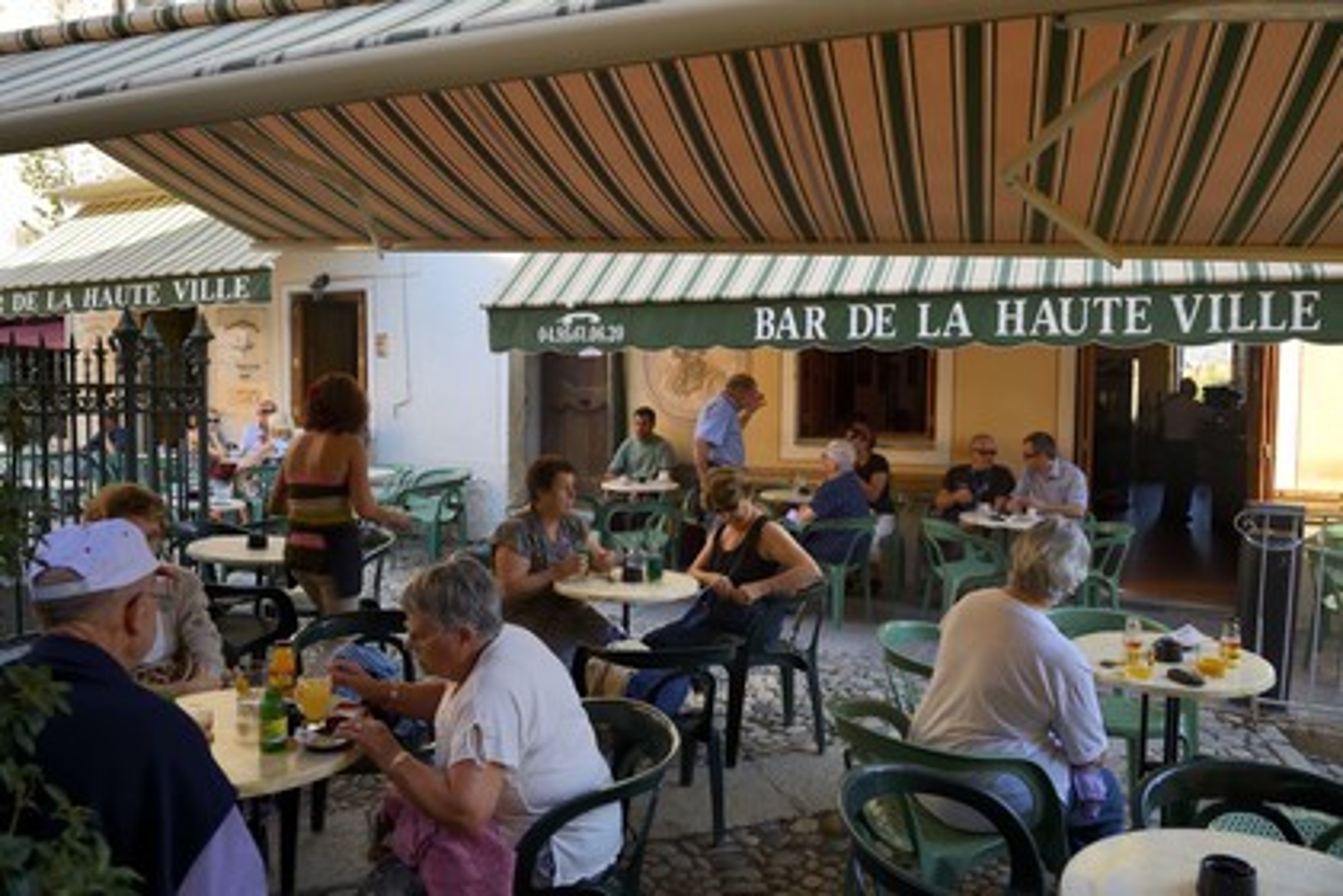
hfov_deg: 73.7
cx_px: 672
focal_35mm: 24
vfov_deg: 53.1
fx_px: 895
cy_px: 448
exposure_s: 1/160
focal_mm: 24
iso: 200
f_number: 5
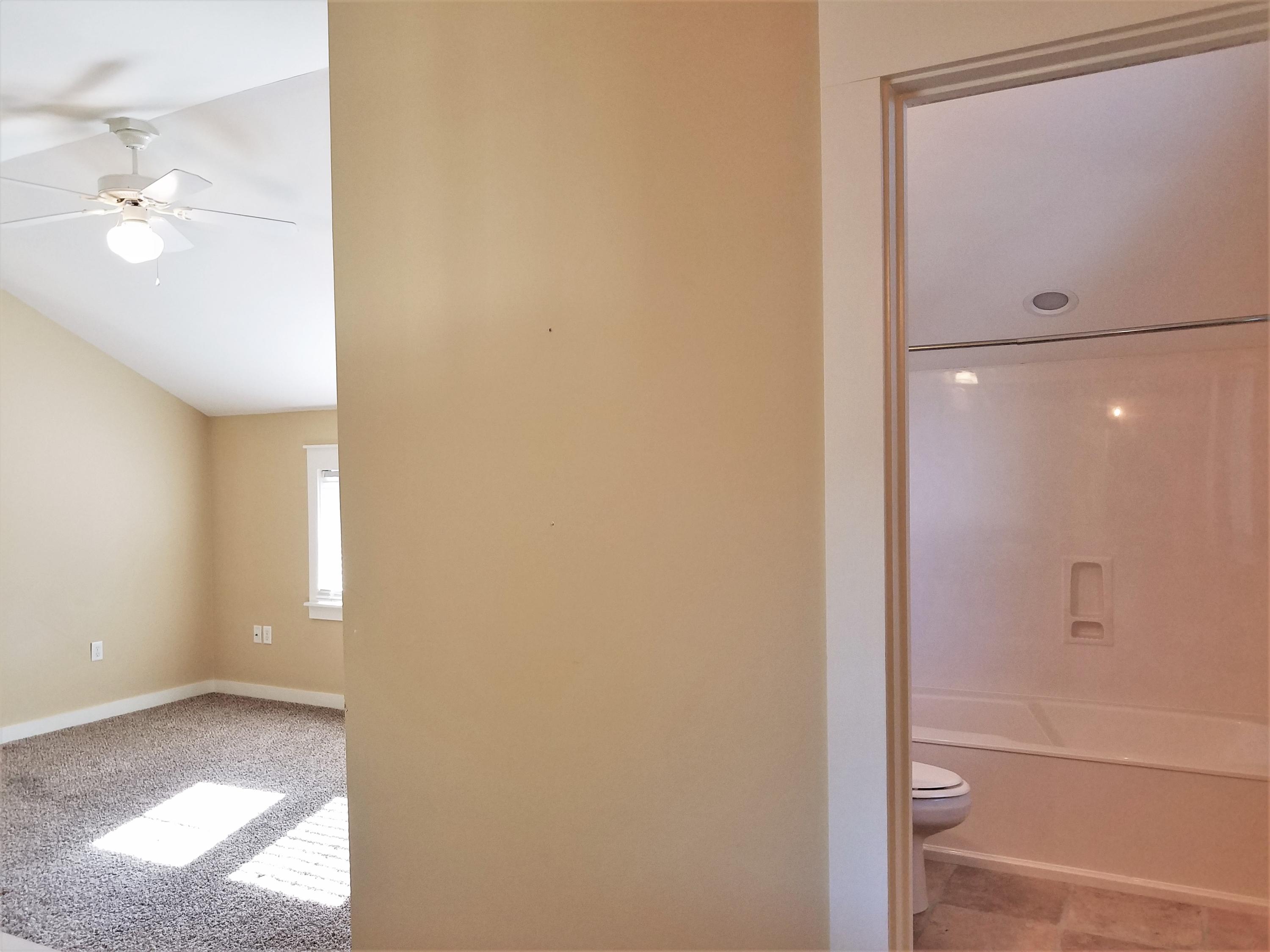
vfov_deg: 53.1
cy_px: 476
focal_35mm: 26
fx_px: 954
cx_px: 635
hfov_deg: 67.3
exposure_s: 1/60
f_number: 1.7
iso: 125
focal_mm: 4.2
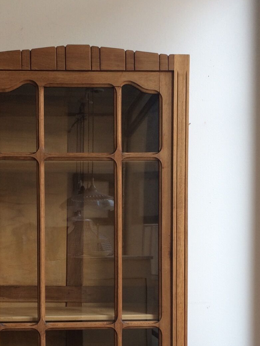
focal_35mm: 57
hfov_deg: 25.5
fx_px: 571
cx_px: 80
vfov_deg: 32.9
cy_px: 273
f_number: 2.2
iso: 40
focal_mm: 4.15
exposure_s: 1/100
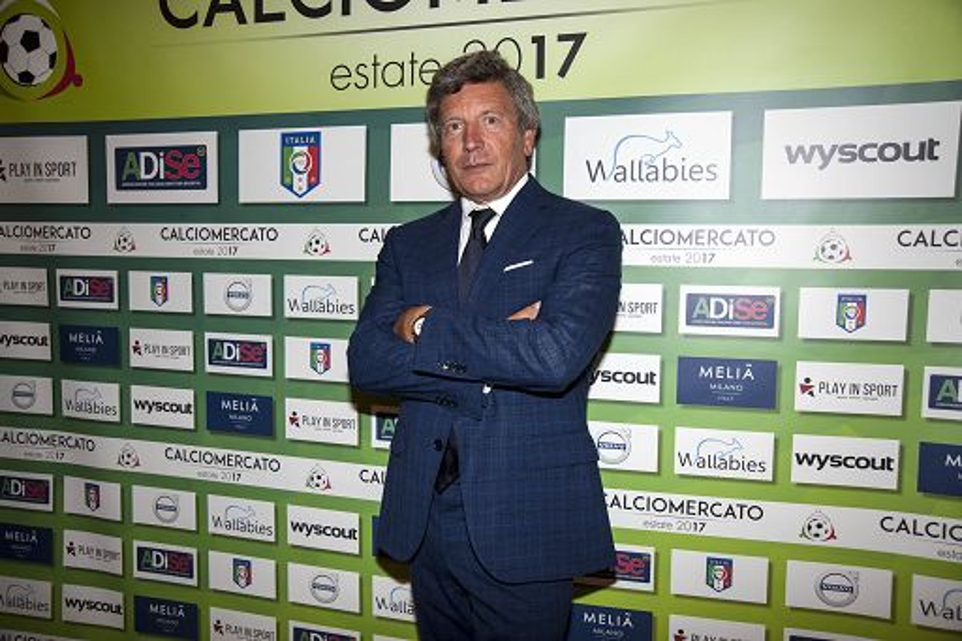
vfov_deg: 38.9
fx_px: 908
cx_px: 481
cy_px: 320
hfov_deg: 55.8
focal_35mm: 34
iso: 1000
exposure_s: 1/100
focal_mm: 34
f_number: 6.3
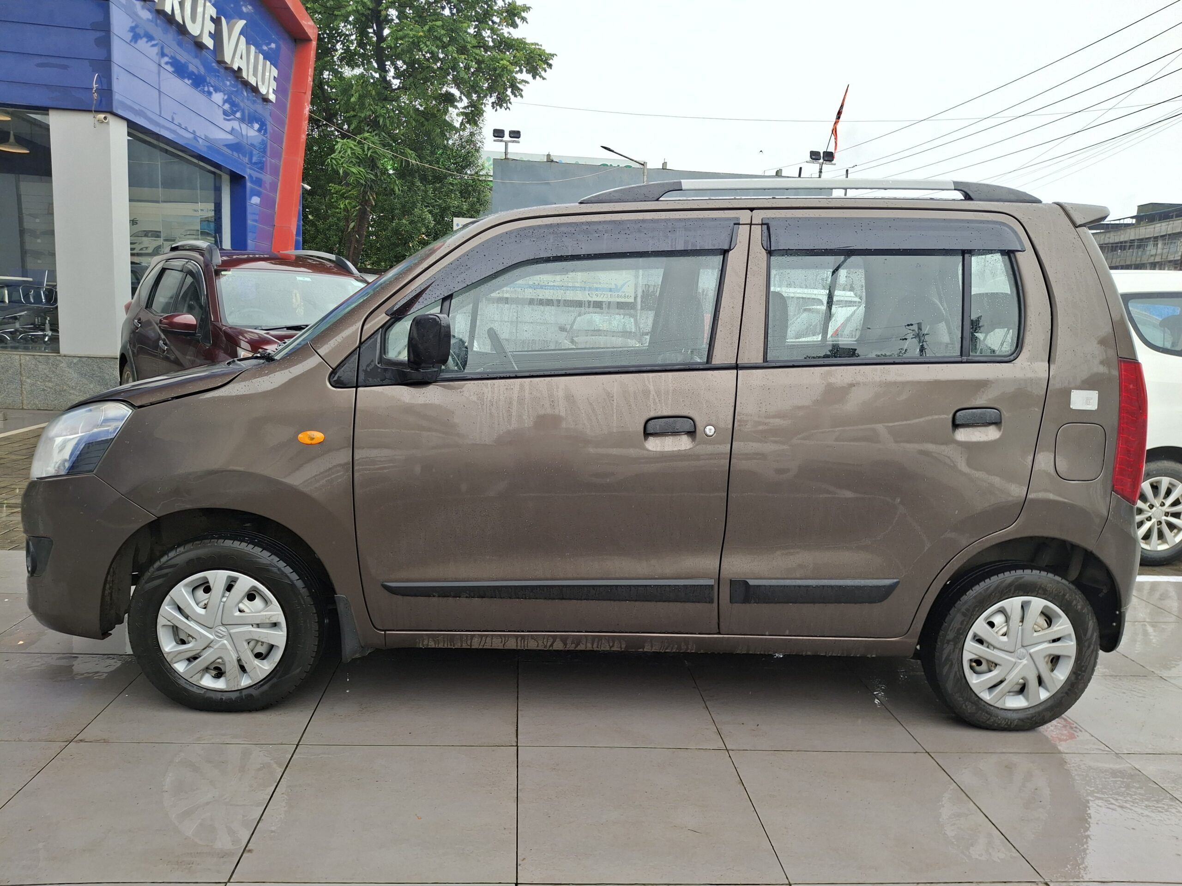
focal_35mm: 25
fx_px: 854
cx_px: 591
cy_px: 443
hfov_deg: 69.4
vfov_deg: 54.9
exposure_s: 1/847
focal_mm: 4.69
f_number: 1.8
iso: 32
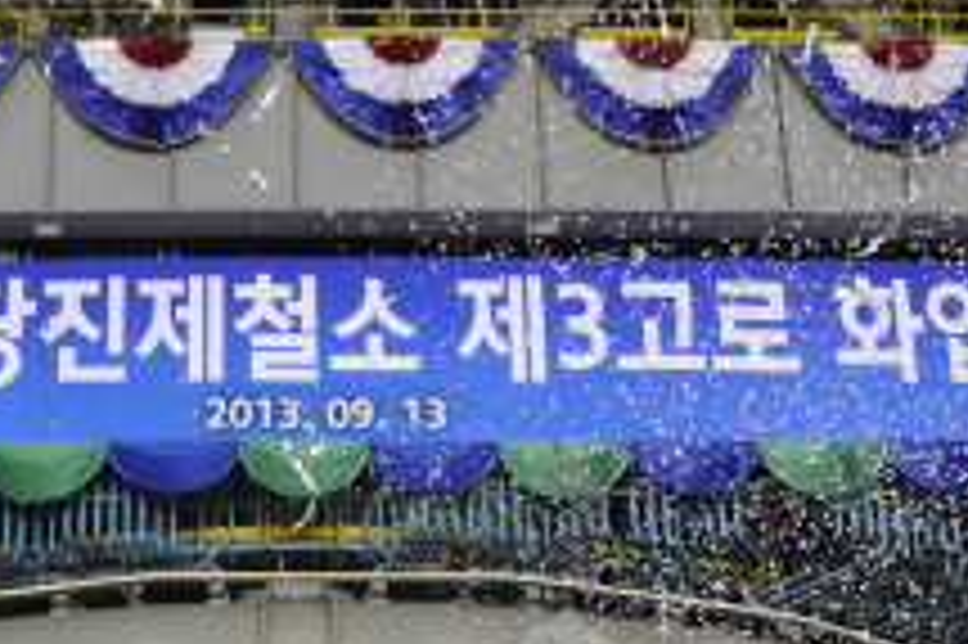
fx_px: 1854
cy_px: 772
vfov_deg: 18.7
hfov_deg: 29.0
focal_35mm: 69
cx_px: 315
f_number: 4
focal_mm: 18
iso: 400
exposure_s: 1/60
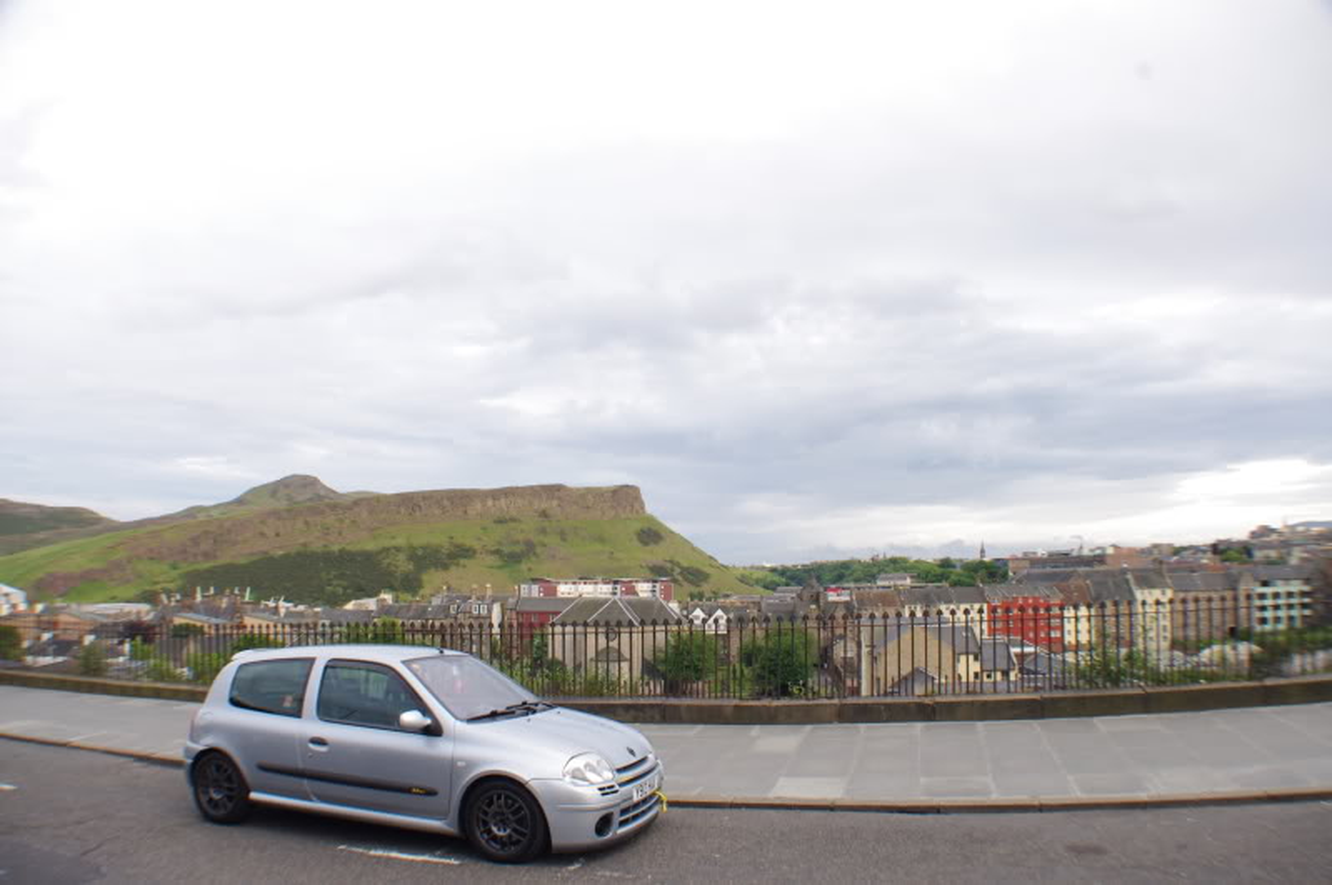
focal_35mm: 30
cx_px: 666
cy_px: 442
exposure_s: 1/30
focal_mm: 20
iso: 200
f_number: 7.1
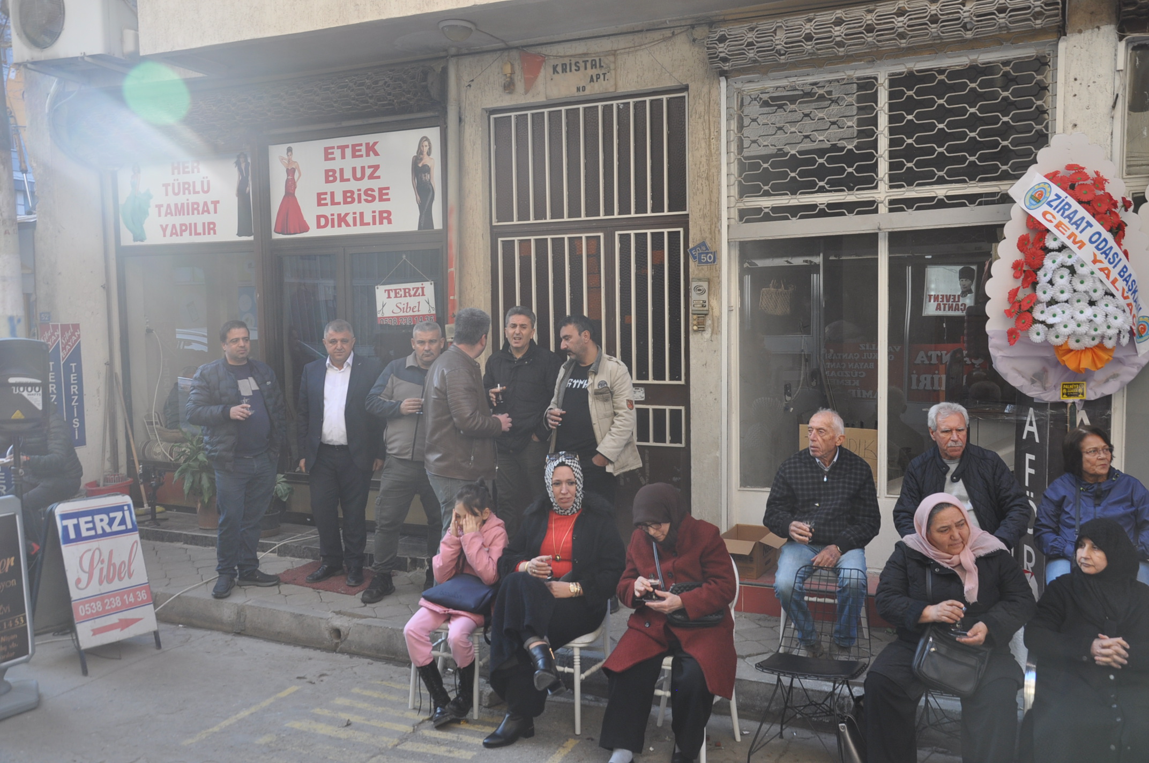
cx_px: 574
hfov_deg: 57.3
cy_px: 382
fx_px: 1052
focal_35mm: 33
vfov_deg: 39.9
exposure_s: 1/125
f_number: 5.6
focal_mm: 22
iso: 250
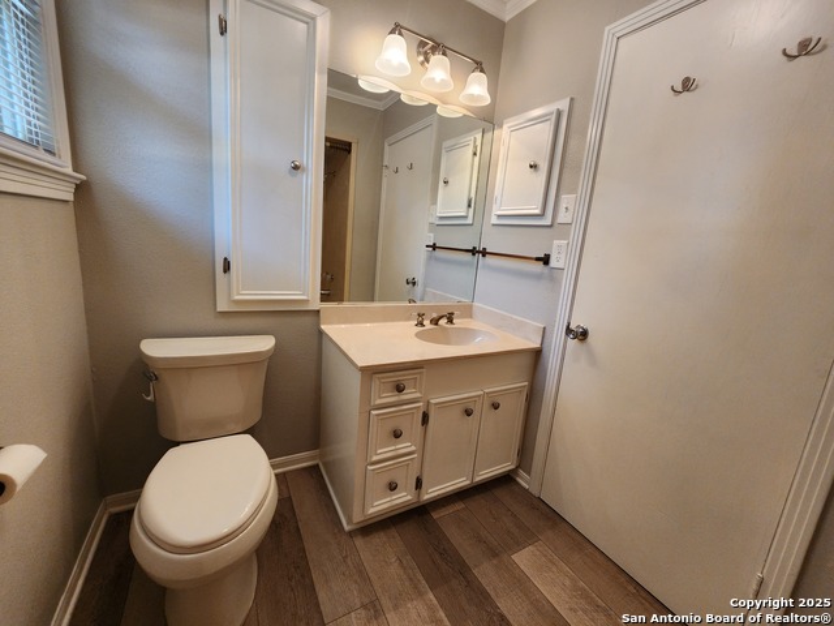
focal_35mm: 13
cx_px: 417
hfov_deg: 106.2
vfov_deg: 89.9
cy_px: 313
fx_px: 313
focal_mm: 2.2
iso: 160
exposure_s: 1/60
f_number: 2.2
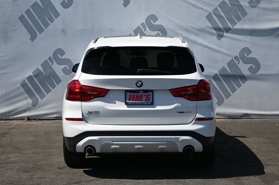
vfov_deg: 21.5
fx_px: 488
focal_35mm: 63
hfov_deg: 31.9
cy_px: 92
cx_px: 140
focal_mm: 42
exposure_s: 1/320
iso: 100
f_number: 6.3
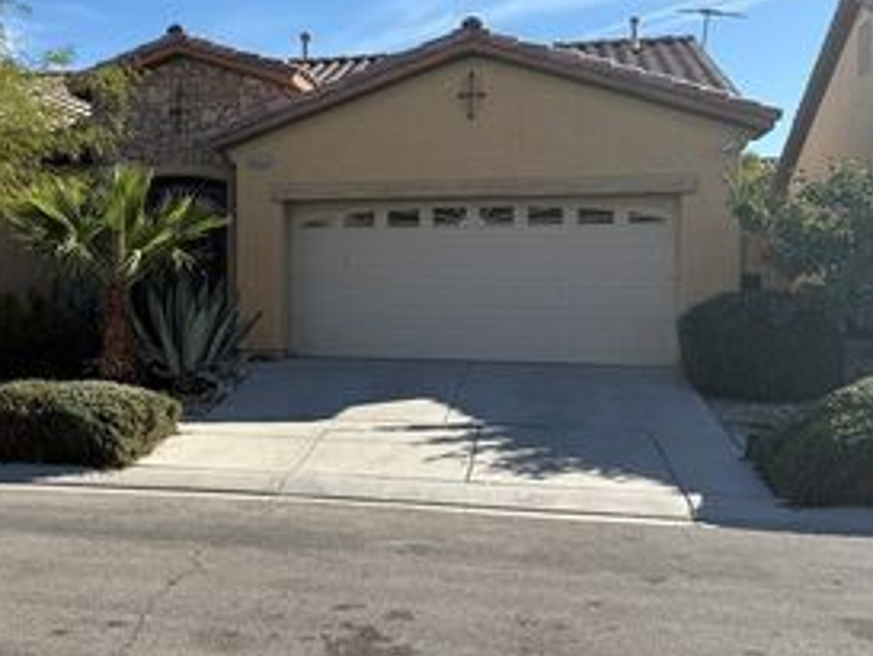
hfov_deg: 41.6
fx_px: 1110
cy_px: 267
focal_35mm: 44
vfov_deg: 32.8
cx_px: 217
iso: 80
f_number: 1.78
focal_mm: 6.76
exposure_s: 1/3953
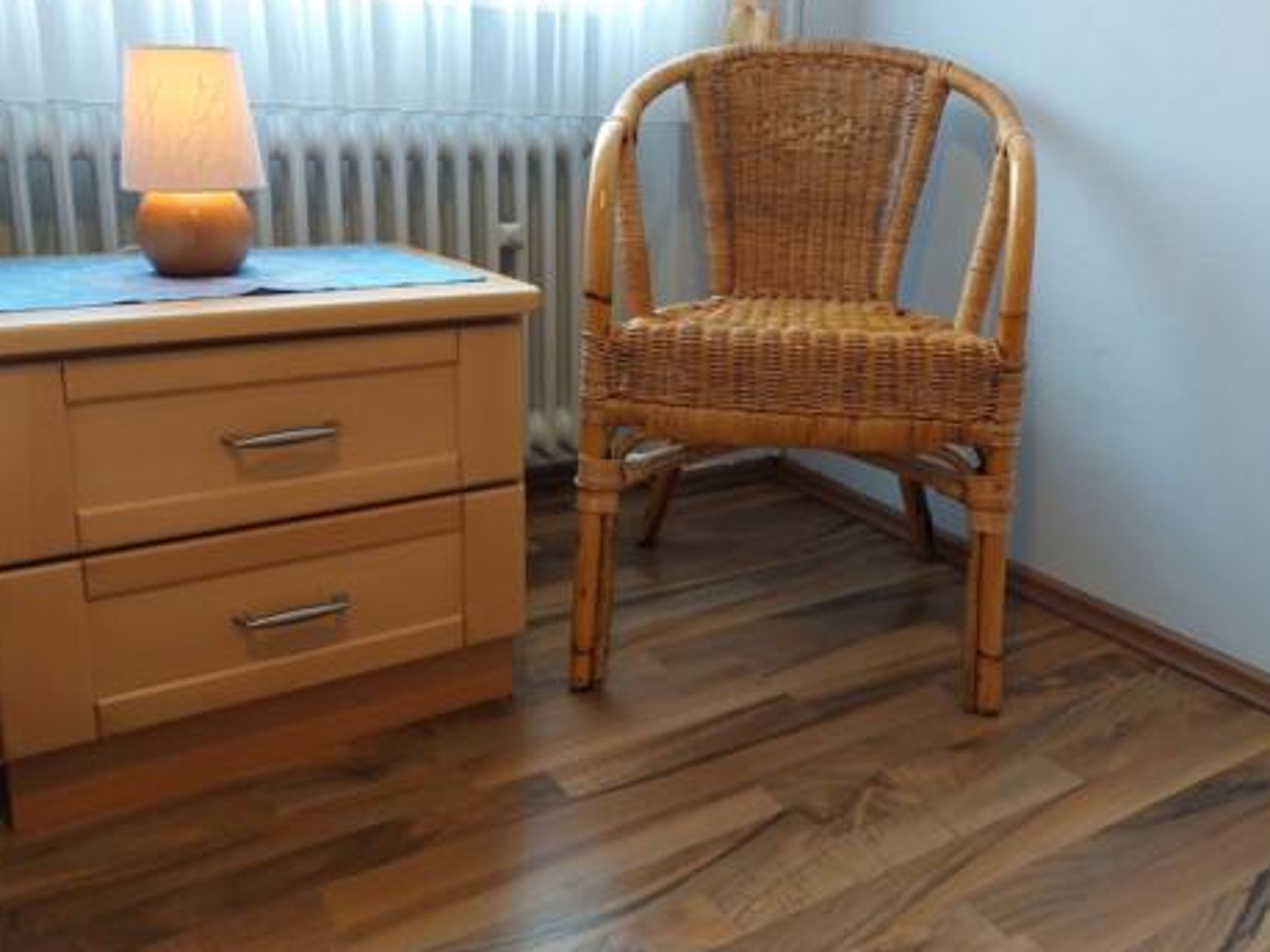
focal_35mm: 32
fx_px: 1174
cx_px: 704
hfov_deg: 56.7
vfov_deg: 43.9
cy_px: 371
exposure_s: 1/50
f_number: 1.8
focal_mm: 5.23
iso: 200
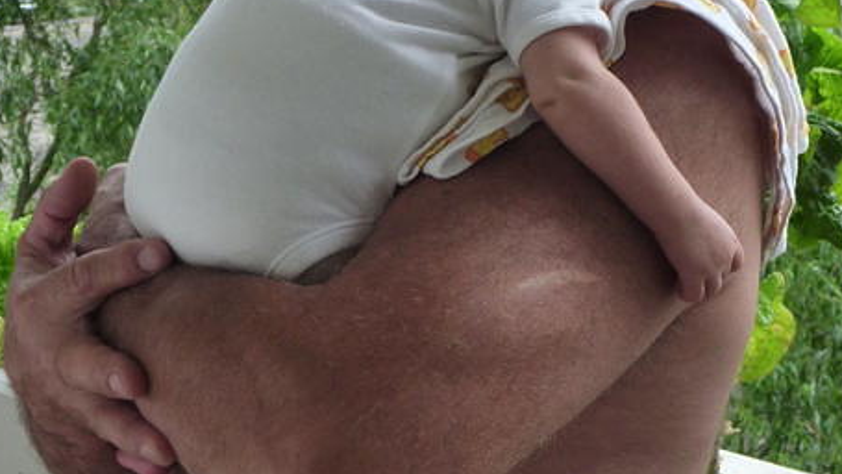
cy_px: 35
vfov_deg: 16.5
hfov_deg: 29.4
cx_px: 418
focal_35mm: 72
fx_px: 1608
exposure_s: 1/60
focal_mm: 8.4
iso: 125
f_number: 4.5
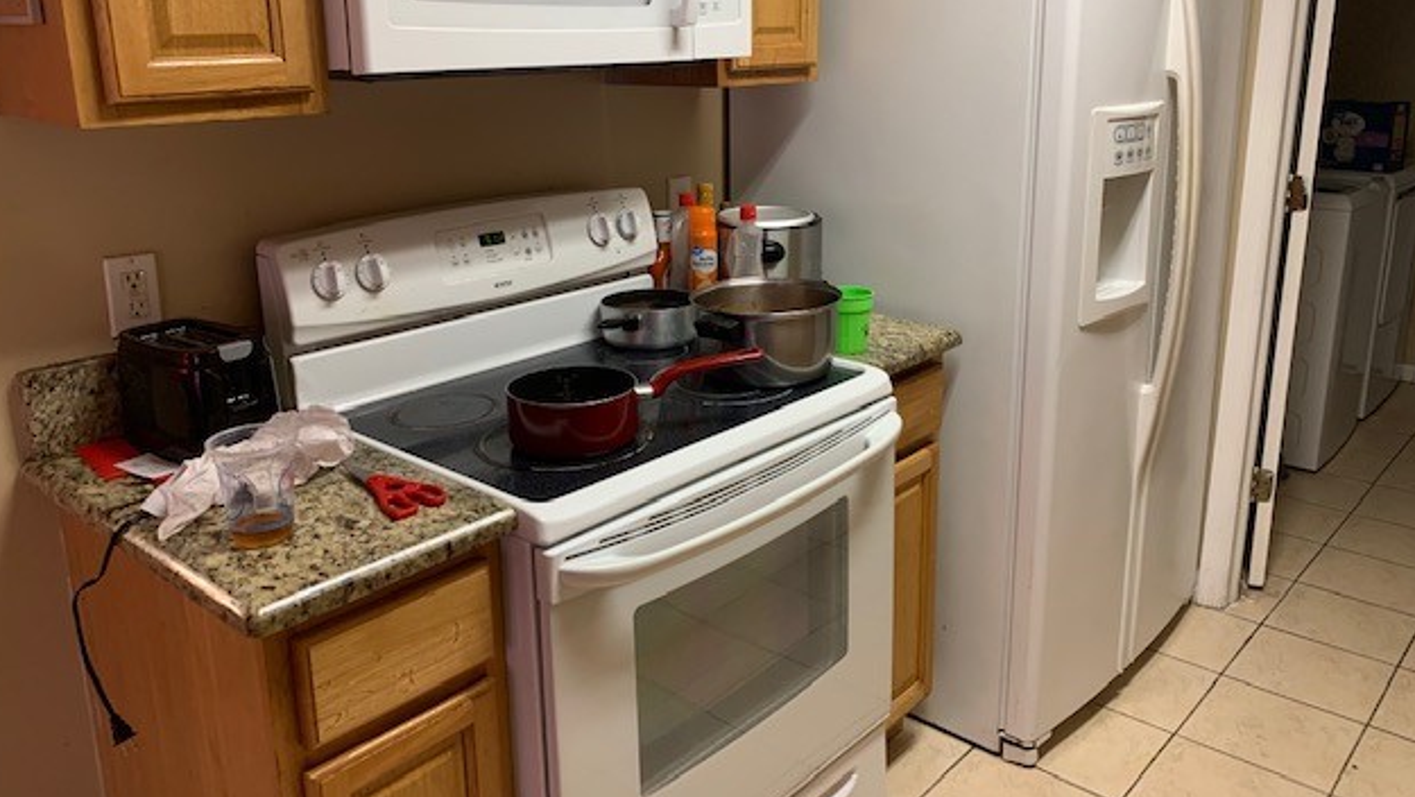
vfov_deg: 40.0
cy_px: 317
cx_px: 709
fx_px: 1088
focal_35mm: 29
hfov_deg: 66.1
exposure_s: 1/60
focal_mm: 4.25
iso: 160
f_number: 1.8
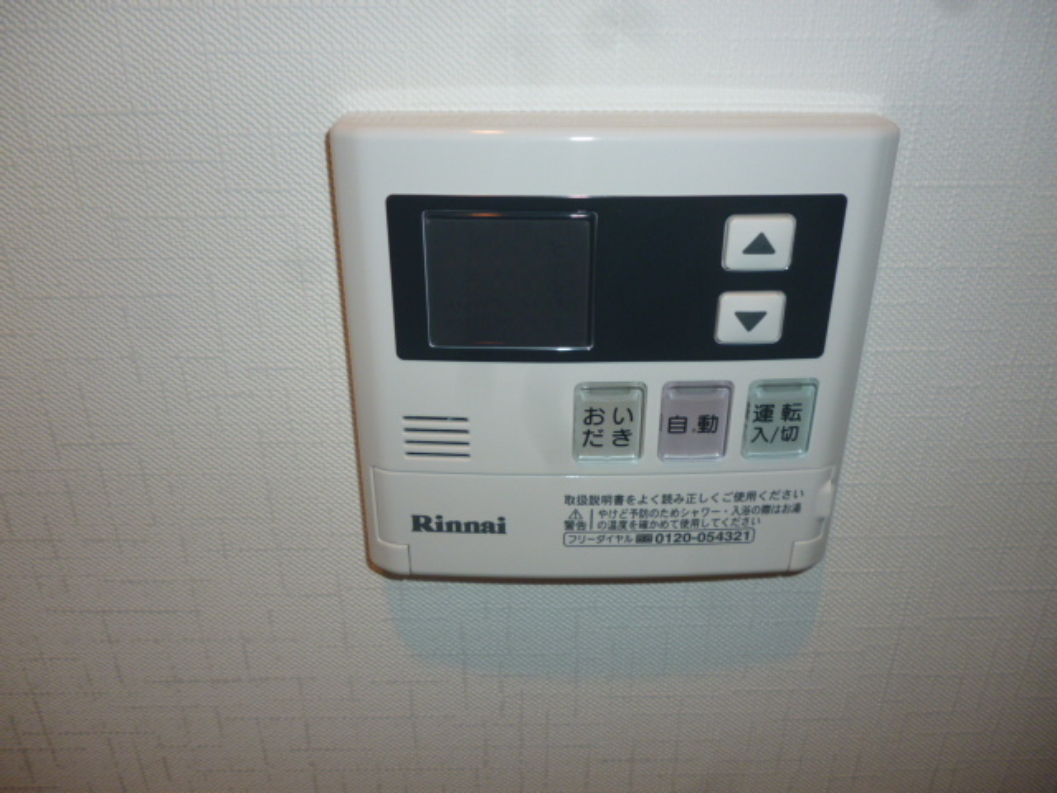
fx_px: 855
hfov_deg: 63.4
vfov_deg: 49.7
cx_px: 528
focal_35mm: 28
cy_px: 396
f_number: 3.1
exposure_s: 1/60
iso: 100
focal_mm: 5
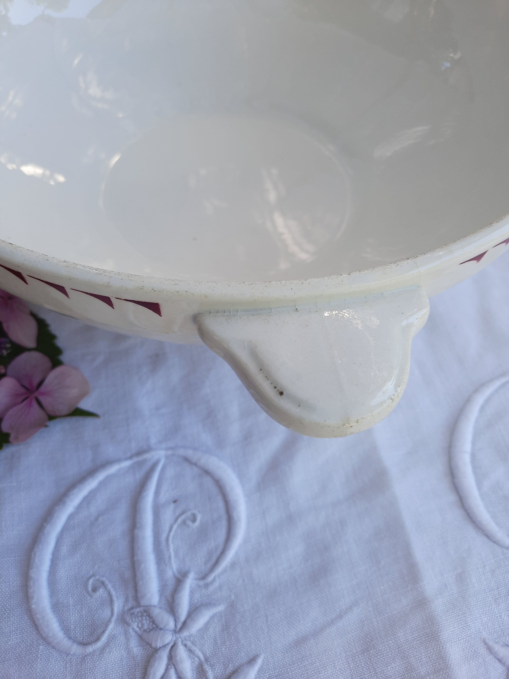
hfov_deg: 54.9
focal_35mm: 25
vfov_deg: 69.4
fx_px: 490
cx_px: 254
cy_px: 340
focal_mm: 4.6
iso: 32
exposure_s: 1/102
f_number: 2
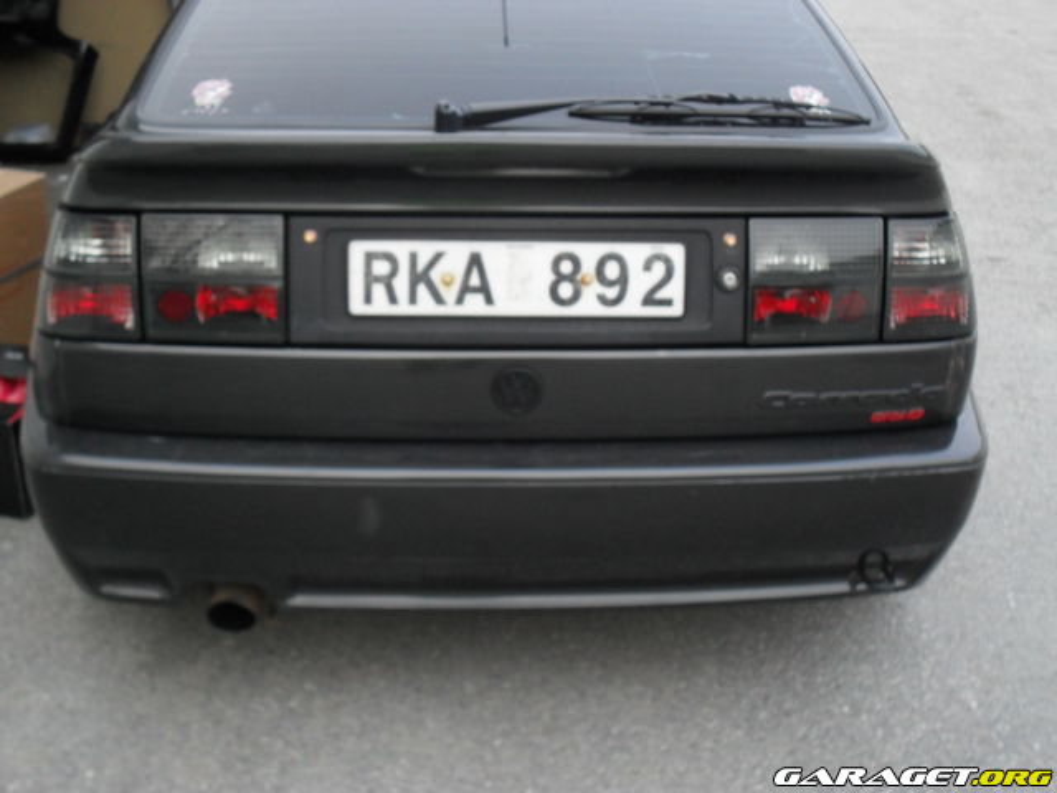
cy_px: 396
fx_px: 1282
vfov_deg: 34.3
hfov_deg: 44.8
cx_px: 528
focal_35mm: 42
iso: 240
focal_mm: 7.5
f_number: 3.6
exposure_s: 1/15
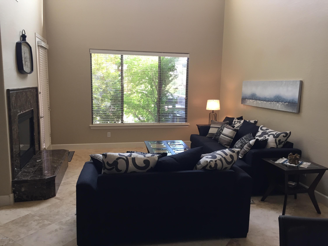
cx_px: 164
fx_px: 275
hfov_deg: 61.7
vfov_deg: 48.2
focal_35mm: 29
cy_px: 123
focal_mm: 4.15
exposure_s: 1/30
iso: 80
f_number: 2.2
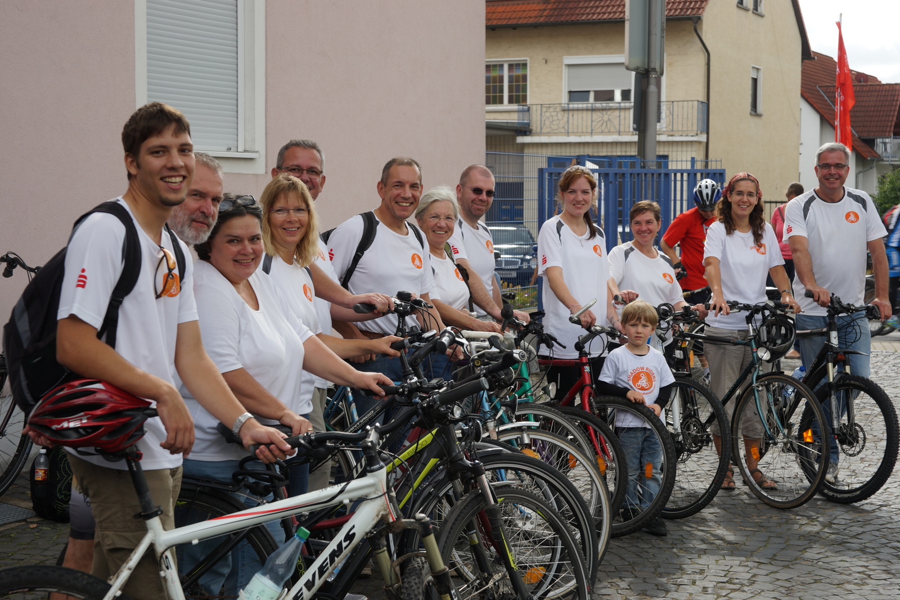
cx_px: 450
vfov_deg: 22.6
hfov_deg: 33.4
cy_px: 300
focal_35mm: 60
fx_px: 1500
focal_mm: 60
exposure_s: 1/125
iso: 100
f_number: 7.1
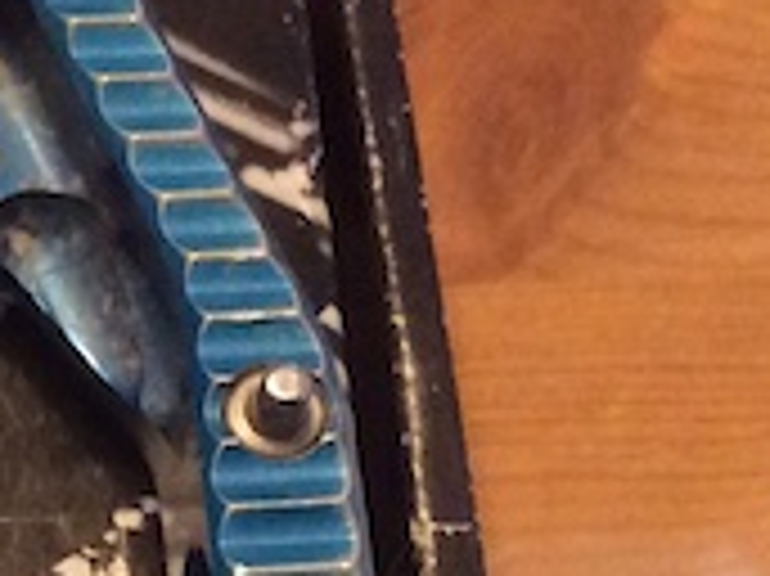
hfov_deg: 12.7
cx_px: -257
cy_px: 572
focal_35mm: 150
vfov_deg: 9.8
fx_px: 3334
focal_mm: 3.3
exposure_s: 1/25
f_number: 2.4
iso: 320
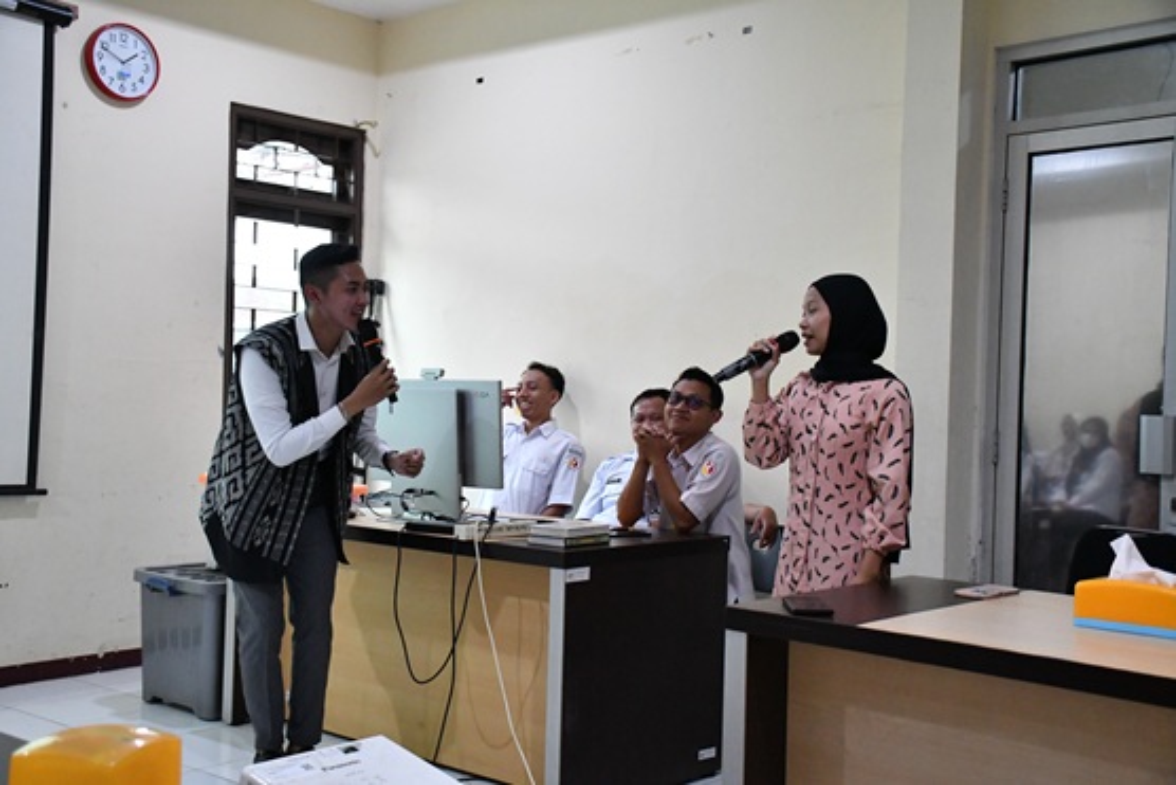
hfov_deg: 48.4
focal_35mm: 40
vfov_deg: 33.4
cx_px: 588
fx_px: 1307
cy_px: 392
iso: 5000
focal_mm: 27
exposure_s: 1/200
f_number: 4
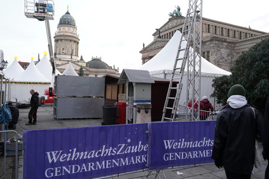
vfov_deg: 43.5
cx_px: 134
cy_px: 90
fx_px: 224
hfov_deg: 62.0
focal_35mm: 30
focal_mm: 30
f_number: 7.1
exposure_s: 1/15
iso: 1250
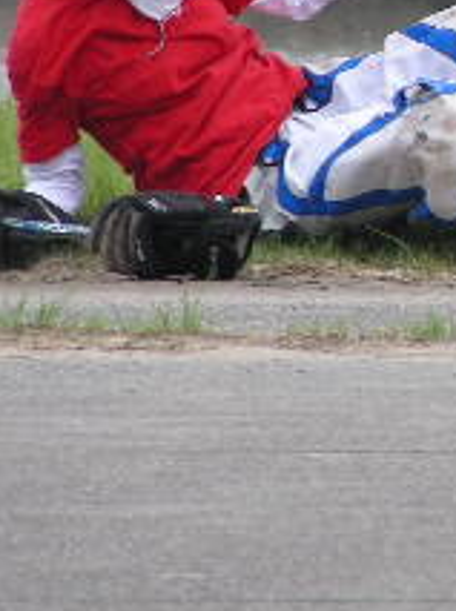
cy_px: 120
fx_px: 20154
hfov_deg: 1.3
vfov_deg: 1.7
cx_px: 568
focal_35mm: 1144
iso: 50
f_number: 3.5
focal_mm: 63.3
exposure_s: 1/160
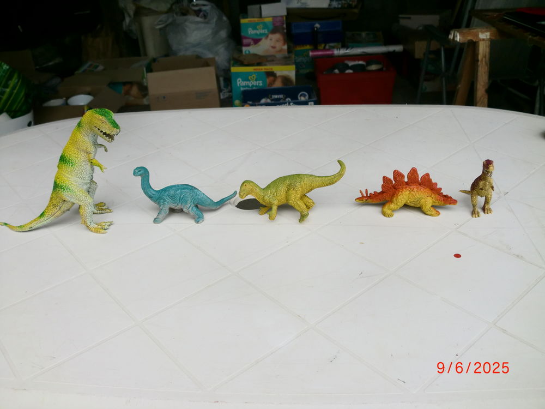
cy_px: 204
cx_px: 272
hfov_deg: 52.6
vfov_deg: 40.7
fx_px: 551
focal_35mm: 35
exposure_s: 1/500
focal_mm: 6.3
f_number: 3.1
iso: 64
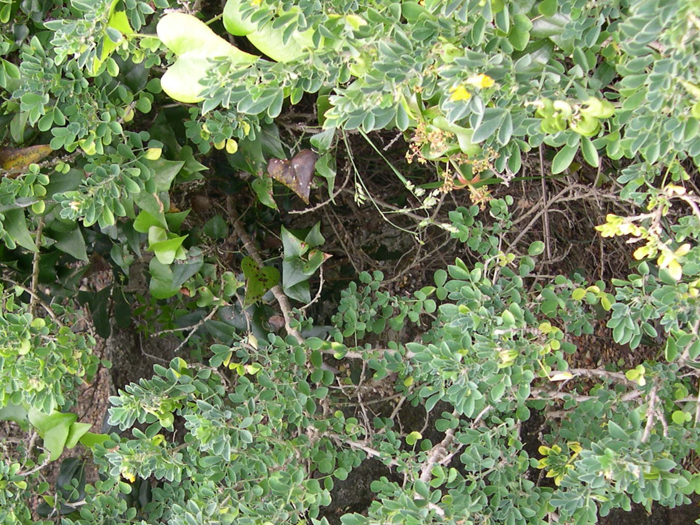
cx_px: 249
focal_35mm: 64
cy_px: 408
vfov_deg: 22.7
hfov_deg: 30.1
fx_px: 1294
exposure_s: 1/107
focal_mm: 8
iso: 100
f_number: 2.8
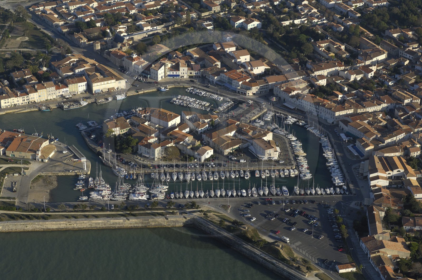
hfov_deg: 28.1
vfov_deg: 18.9
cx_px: 211
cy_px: 140
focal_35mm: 72
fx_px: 843
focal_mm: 48
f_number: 5
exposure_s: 1/640
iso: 100
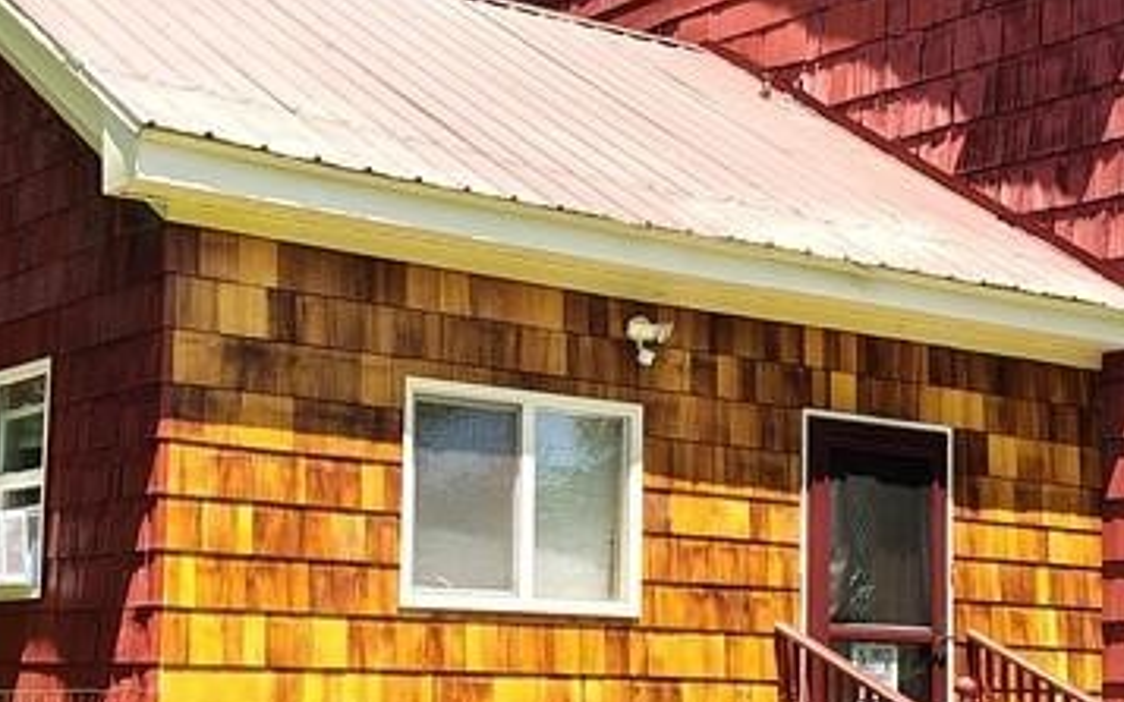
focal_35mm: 73
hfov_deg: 28.2
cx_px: 623
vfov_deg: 17.7
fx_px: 2236
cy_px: 523
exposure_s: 1/405
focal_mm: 5.56
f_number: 1.8
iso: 100
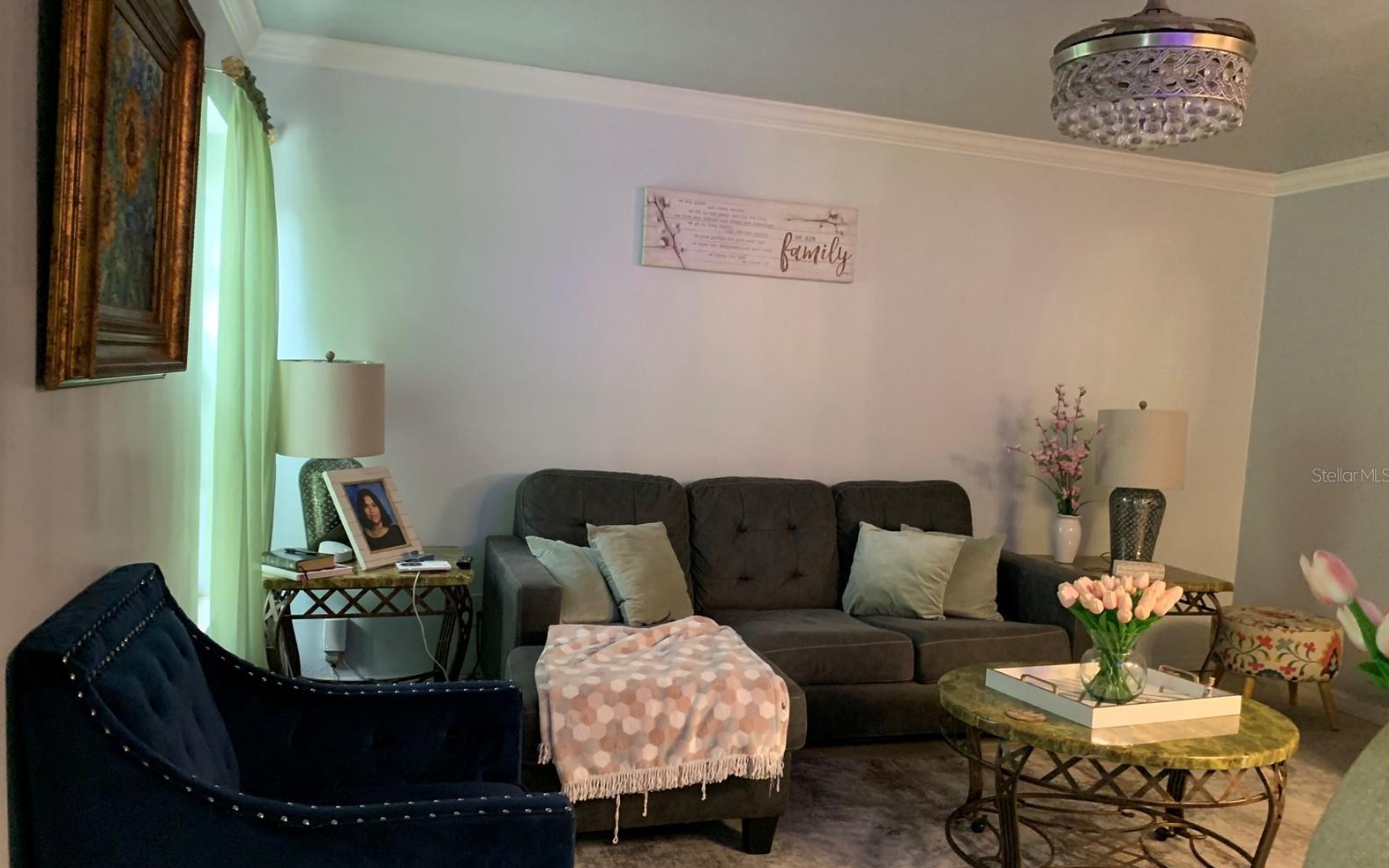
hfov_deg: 66.5
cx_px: 690
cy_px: 475
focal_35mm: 28
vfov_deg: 44.5
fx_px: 1060
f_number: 1.8
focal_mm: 4.25
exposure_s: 1/30
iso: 500
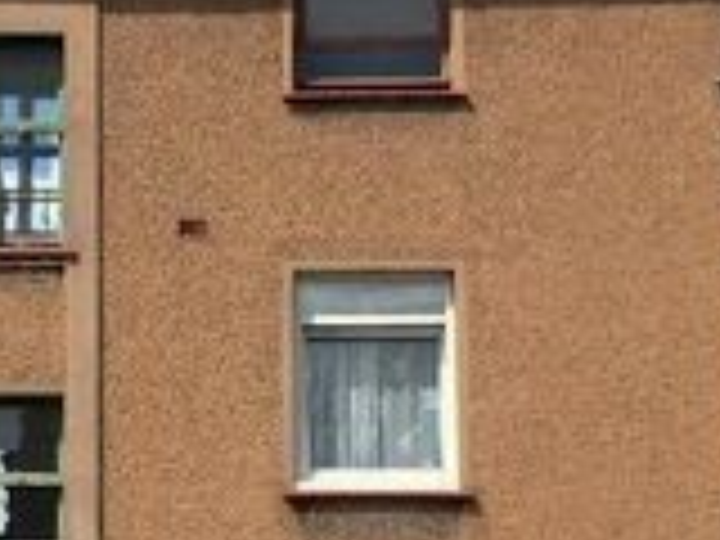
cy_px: 515
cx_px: 94
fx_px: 2642
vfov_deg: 11.6
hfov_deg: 15.4
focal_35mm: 127
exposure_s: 1/1980
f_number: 2.2
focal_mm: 4.15
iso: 40
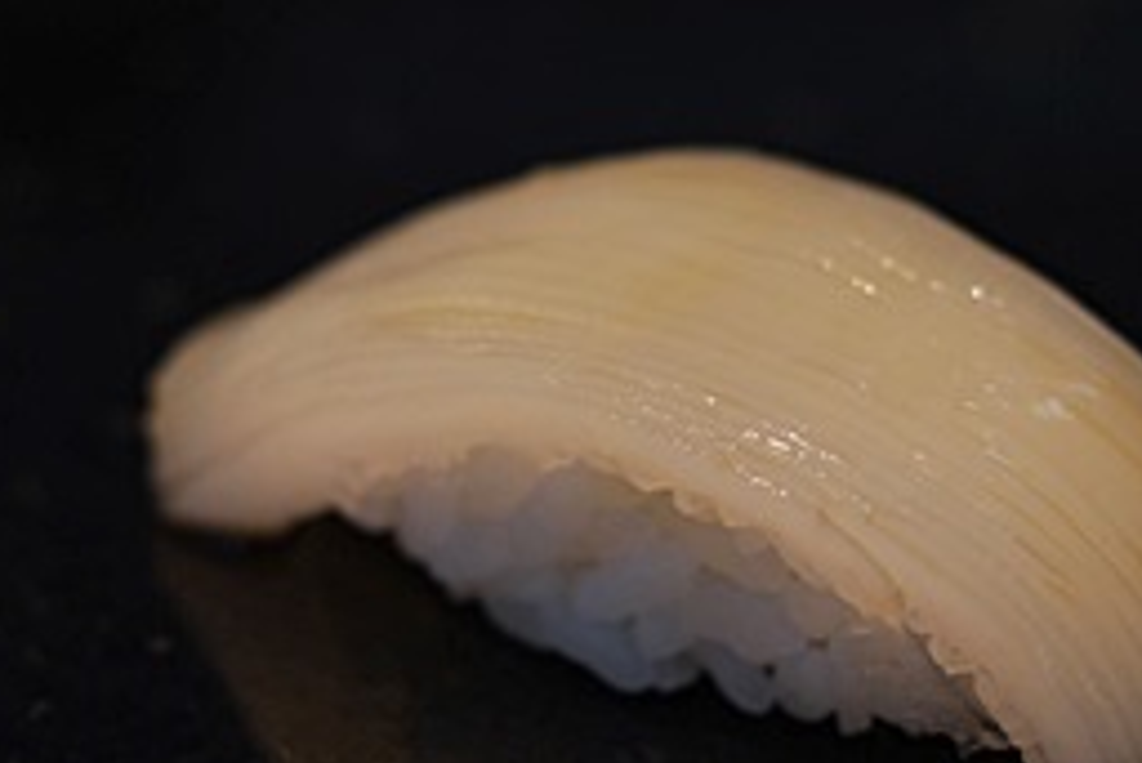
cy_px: 419
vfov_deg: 11.1
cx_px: 633
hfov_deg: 16.5
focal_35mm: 124
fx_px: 3936
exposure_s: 1/210
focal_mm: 35
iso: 640
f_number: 2.8
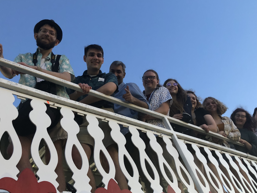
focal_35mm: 38
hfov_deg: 49.0
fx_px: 282
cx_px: 125
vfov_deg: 37.7
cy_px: 93
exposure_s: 1/7
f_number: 1.8
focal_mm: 3.99
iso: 100
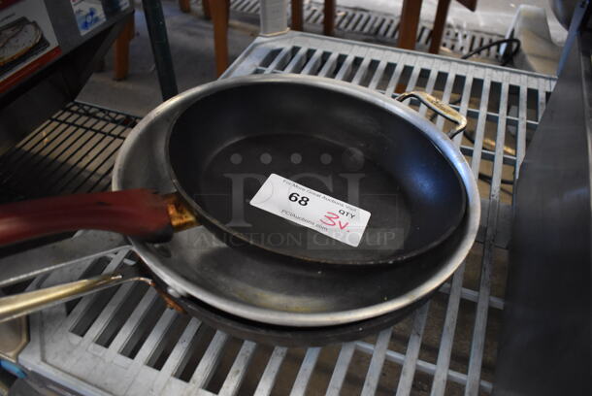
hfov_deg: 67.3
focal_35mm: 27
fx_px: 444
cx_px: 296
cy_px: 198
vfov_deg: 48.0
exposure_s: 1/125
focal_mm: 18
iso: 3200
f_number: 3.5
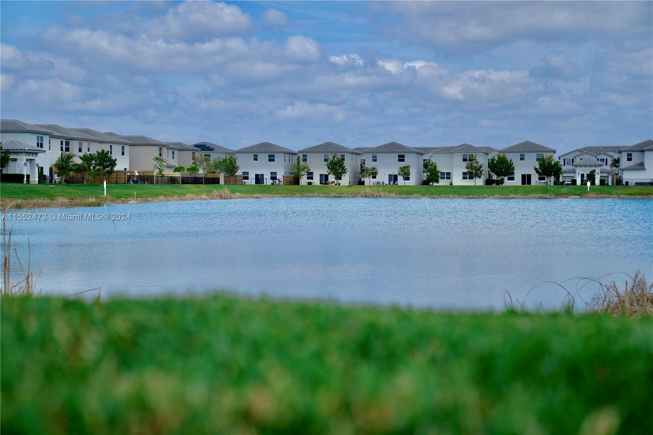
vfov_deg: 19.4
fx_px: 1269
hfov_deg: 28.8
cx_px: 326
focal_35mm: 70
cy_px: 218
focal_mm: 70
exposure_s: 1/1600
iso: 100
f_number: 2.8
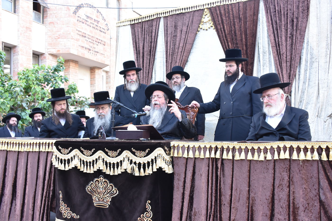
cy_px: 110
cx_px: 166
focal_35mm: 33
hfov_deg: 57.2
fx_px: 304
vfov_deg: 40.0
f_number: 7.1
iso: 1000
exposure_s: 1/100
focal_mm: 22
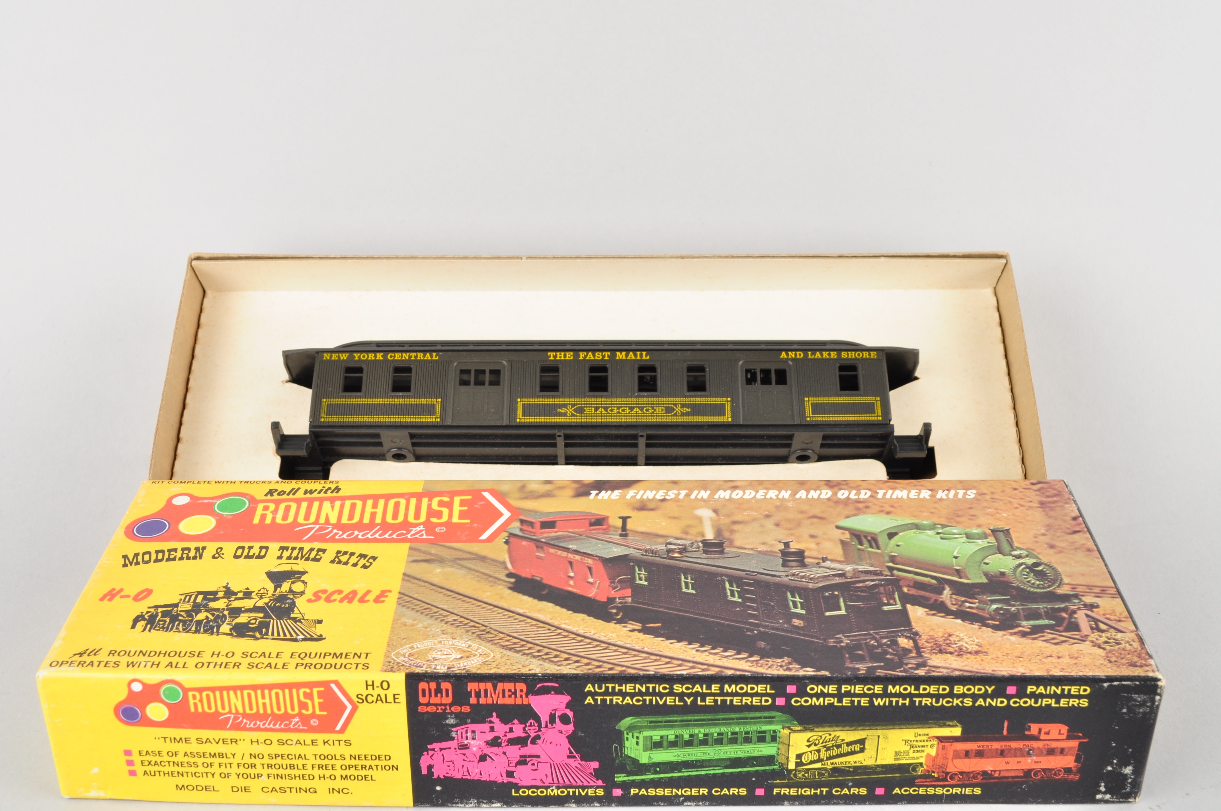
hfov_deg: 43.7
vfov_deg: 29.8
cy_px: 406
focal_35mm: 45
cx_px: 610
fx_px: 1524
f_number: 10
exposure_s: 1/100
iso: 160
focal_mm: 30
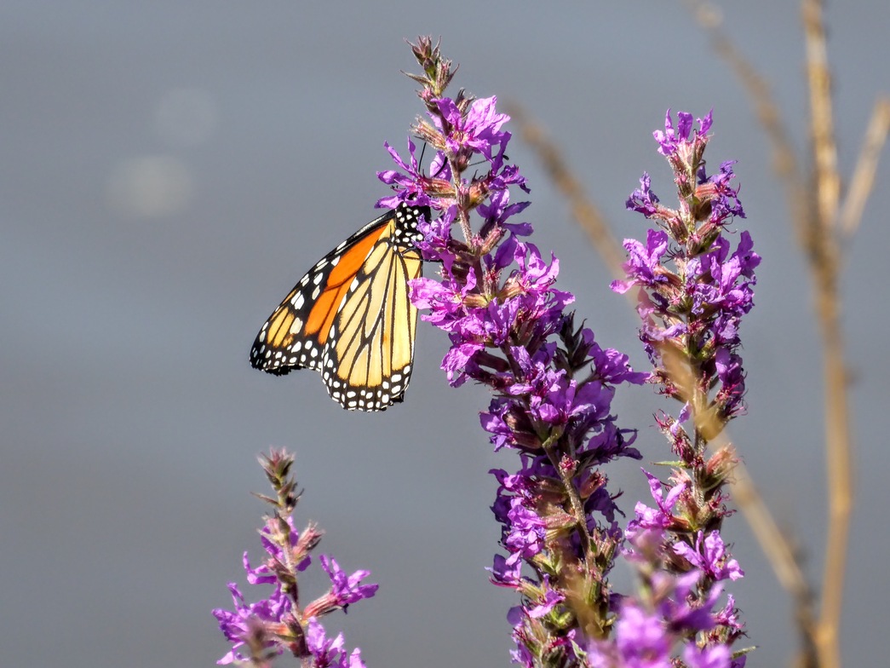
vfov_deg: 2.0
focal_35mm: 760
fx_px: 19542
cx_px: 445
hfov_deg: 2.6
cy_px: 334
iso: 200
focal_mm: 129
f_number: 6.4
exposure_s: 1/500
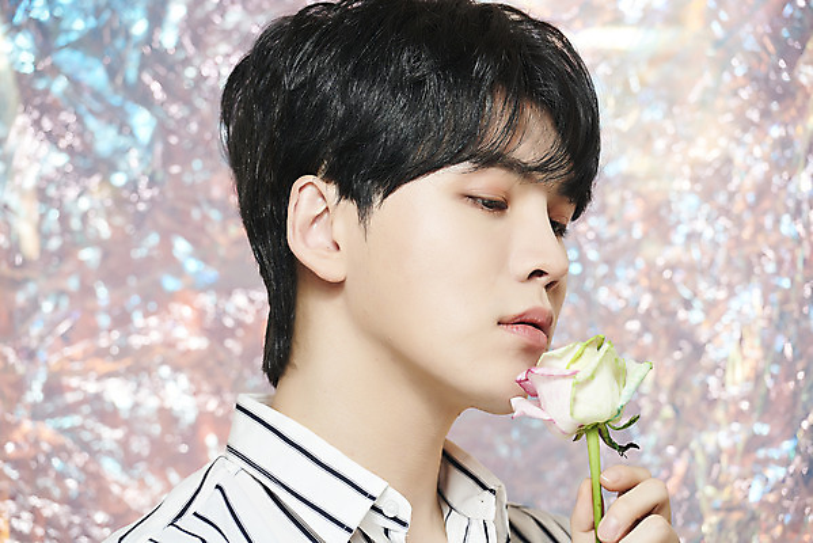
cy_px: 272
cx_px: 406
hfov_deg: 10.3
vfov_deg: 6.9
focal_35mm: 200
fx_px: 4519
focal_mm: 200
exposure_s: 1/125
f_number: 5.6
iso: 64
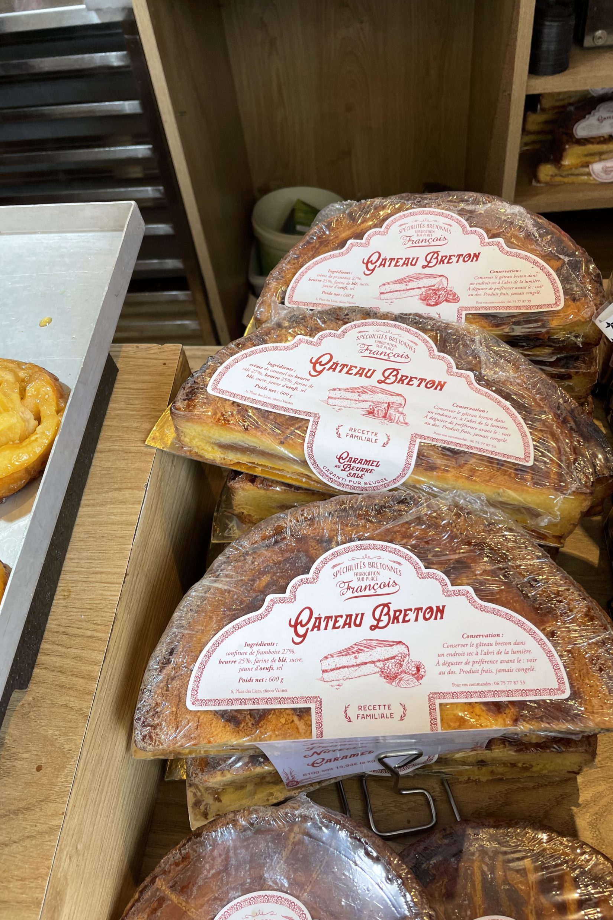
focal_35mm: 28
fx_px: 715
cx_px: 297
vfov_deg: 65.5
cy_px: 468
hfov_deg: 46.4
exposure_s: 1/113
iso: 32
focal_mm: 4.2
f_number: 1.6
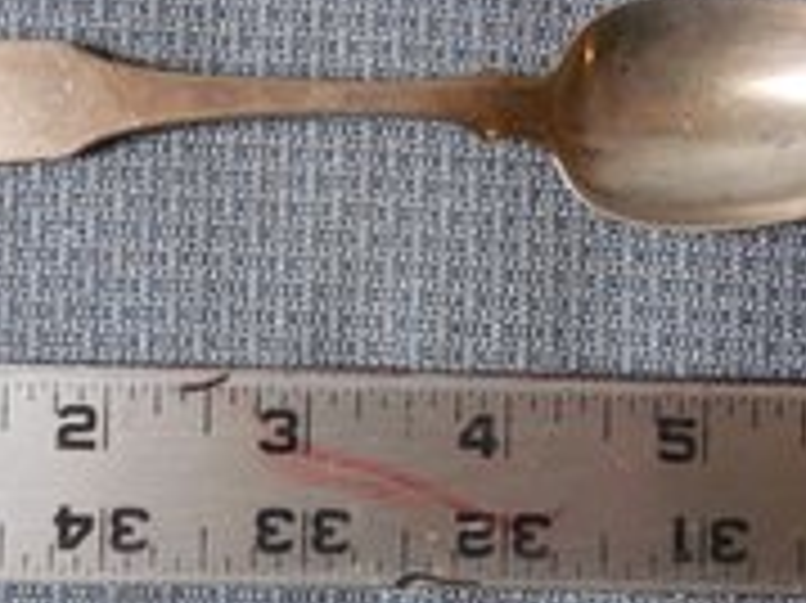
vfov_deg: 30.1
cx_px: 358
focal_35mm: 48
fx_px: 1117
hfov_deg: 39.6
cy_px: 223
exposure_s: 1/80
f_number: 3.3
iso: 800
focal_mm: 4.5
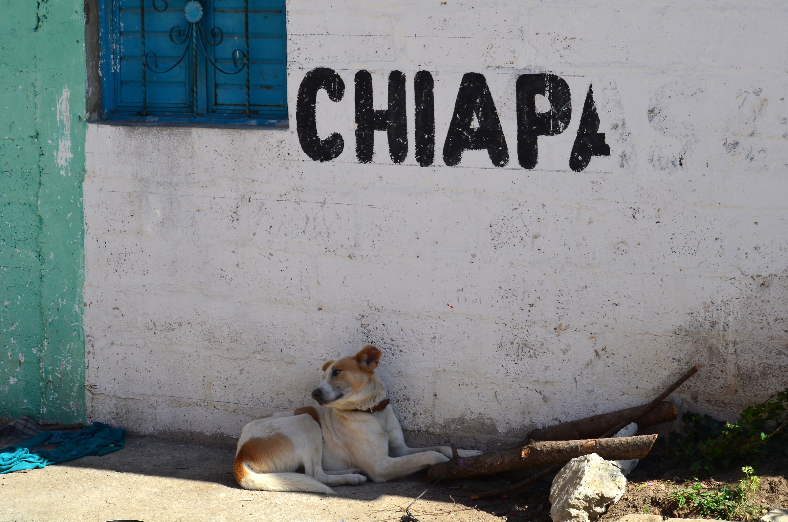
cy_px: 261
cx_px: 394
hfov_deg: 24.7
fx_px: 1802
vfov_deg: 16.5
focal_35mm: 82
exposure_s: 1/125
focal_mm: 55
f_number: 11
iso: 110
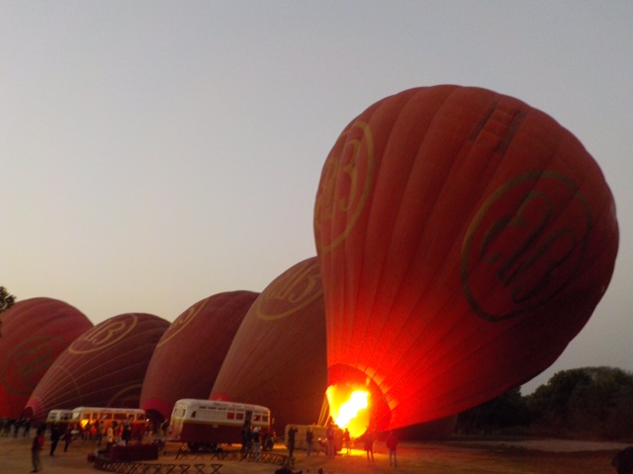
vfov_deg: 46.8
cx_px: 316
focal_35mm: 30
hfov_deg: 60.0
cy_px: 237
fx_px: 549
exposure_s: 1/20
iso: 400
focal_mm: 4.1
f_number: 3.3
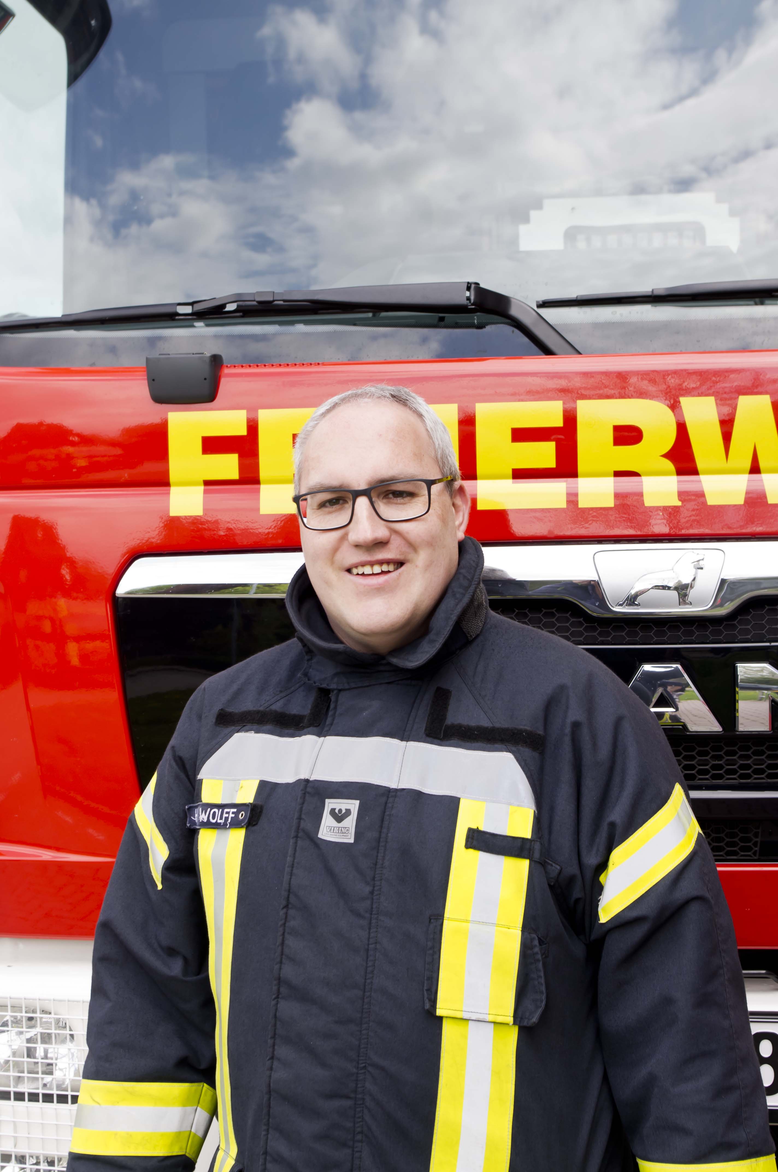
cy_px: 586
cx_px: 389
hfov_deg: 23.7
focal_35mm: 57
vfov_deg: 35.1
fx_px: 1852
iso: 320
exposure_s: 1/100
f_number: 7.1
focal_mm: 37.5
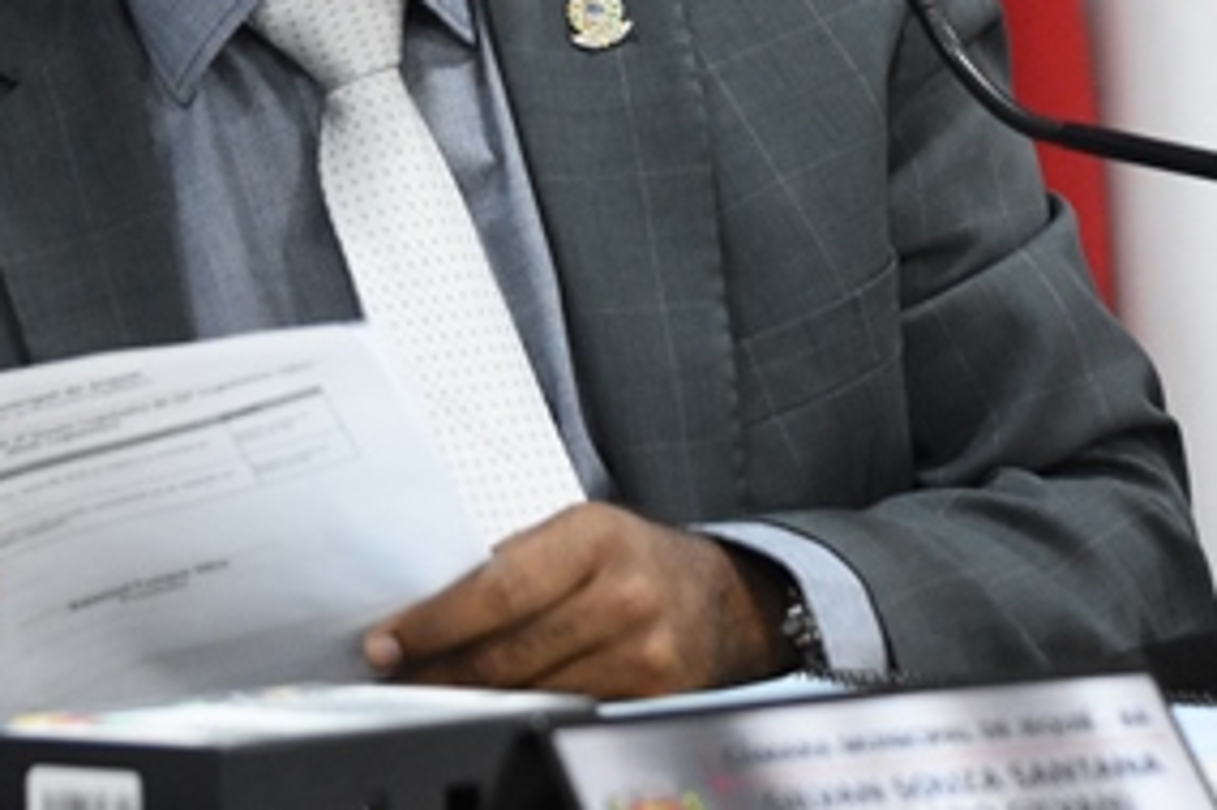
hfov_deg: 6.6
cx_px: 420
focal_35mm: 311
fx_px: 10507
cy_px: -101
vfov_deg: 4.4
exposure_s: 1/60
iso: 4000
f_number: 5.6
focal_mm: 92
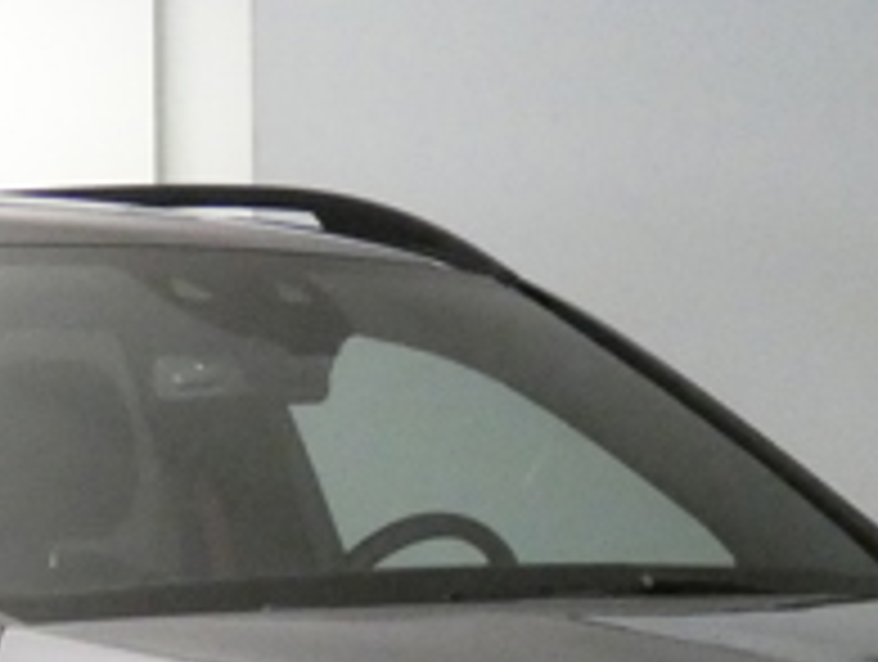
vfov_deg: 6.7
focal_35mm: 217
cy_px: 1207
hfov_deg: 9.1
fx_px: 5514
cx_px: 189
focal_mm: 9.5
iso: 1600
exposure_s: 1/80
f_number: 3.9
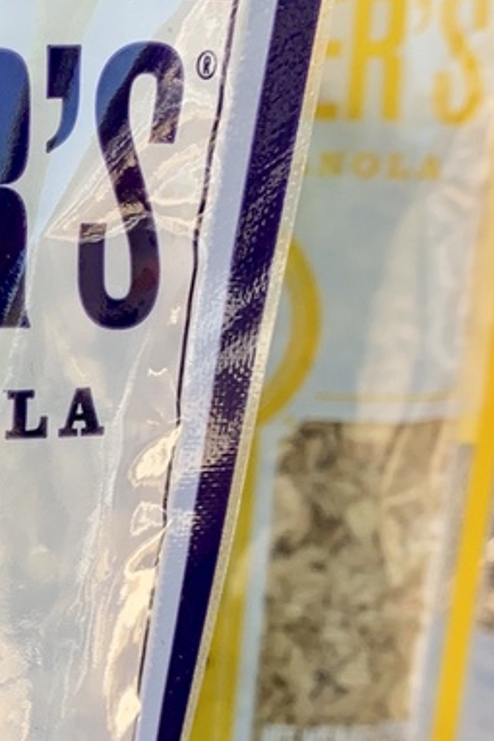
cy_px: 605
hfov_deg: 12.7
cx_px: -265
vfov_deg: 19.8
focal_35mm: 102
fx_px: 2097
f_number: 1.8
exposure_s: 1/276
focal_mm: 4.25
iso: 25
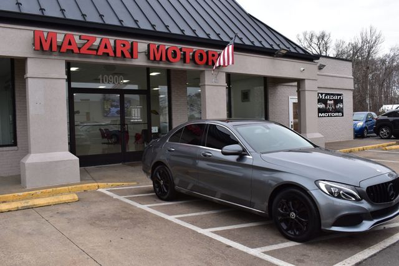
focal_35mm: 33
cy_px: 133
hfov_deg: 57.2
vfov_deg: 39.9
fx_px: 366
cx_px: 200
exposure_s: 1/200
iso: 400
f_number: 10
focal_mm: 22
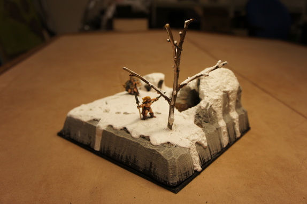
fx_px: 268
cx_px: 154
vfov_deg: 41.7
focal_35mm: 32
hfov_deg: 59.5
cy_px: 102
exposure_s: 1/100
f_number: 4
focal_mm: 21
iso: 200
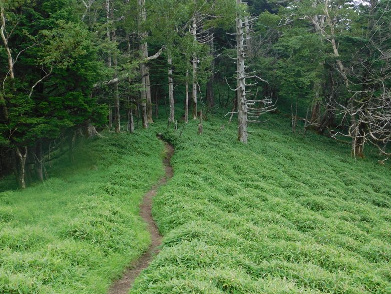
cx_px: 196
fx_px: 508
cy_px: 147
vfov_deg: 32.2
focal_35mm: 45
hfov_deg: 42.1
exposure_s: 1/200
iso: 125
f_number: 3.7
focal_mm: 8
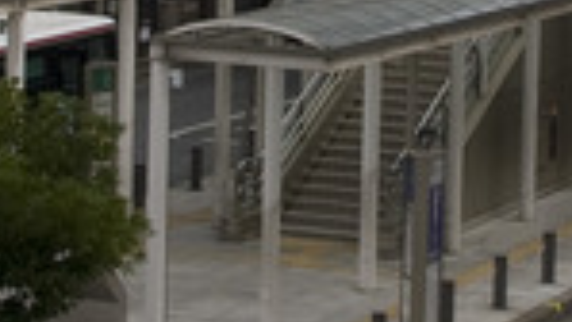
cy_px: -197
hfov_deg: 11.3
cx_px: 319
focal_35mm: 190
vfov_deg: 6.3
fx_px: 2883
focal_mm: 18
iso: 100
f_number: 9
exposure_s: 1/250
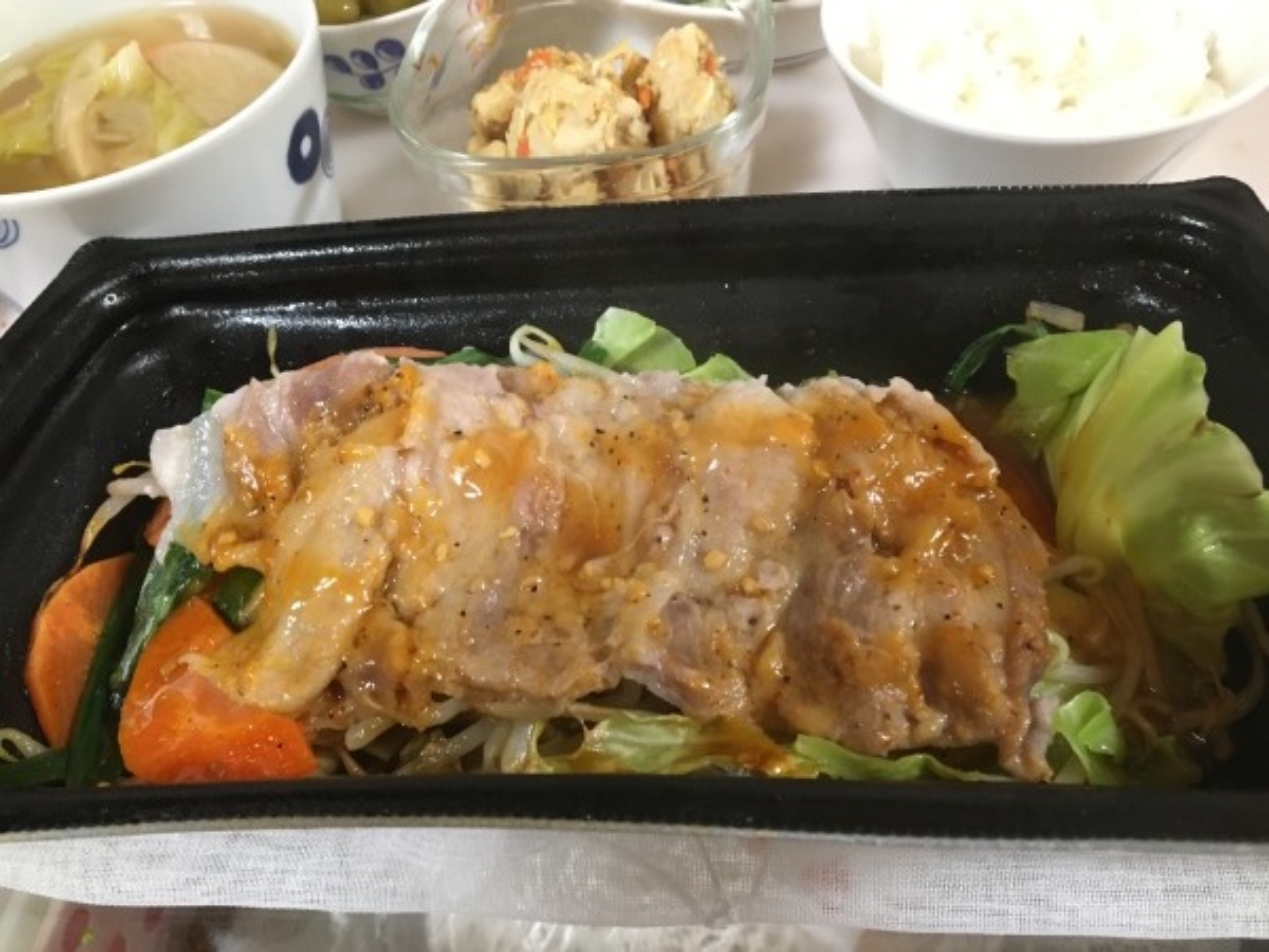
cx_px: 634
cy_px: 476
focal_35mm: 29
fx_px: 1063
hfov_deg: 61.7
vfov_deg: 48.2
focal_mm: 4.15
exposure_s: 1/17
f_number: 2.2
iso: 200
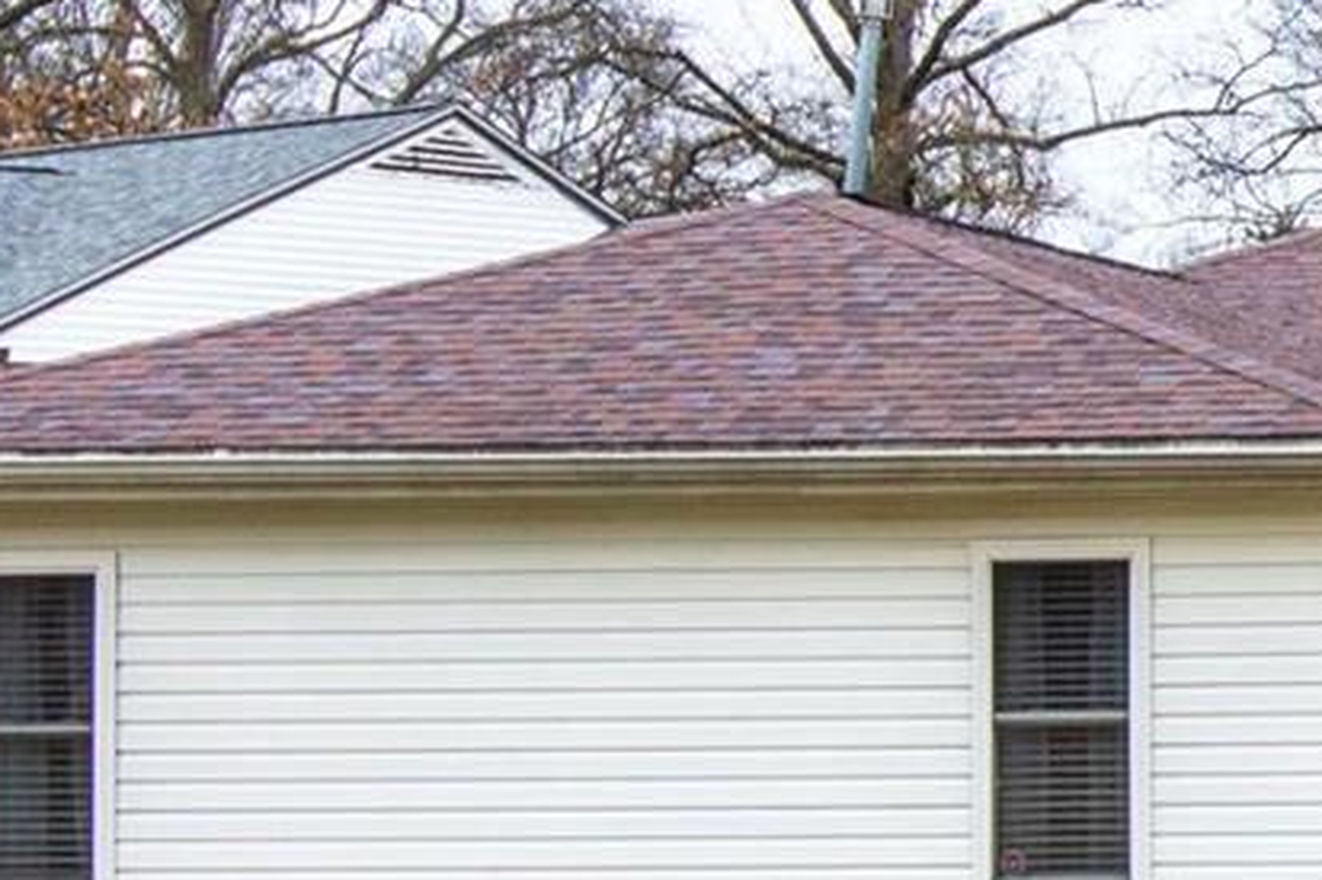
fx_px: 4698
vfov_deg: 10.7
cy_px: 400
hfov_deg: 15.0
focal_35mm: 128
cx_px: 1908
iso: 360
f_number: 8
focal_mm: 22
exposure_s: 1/500
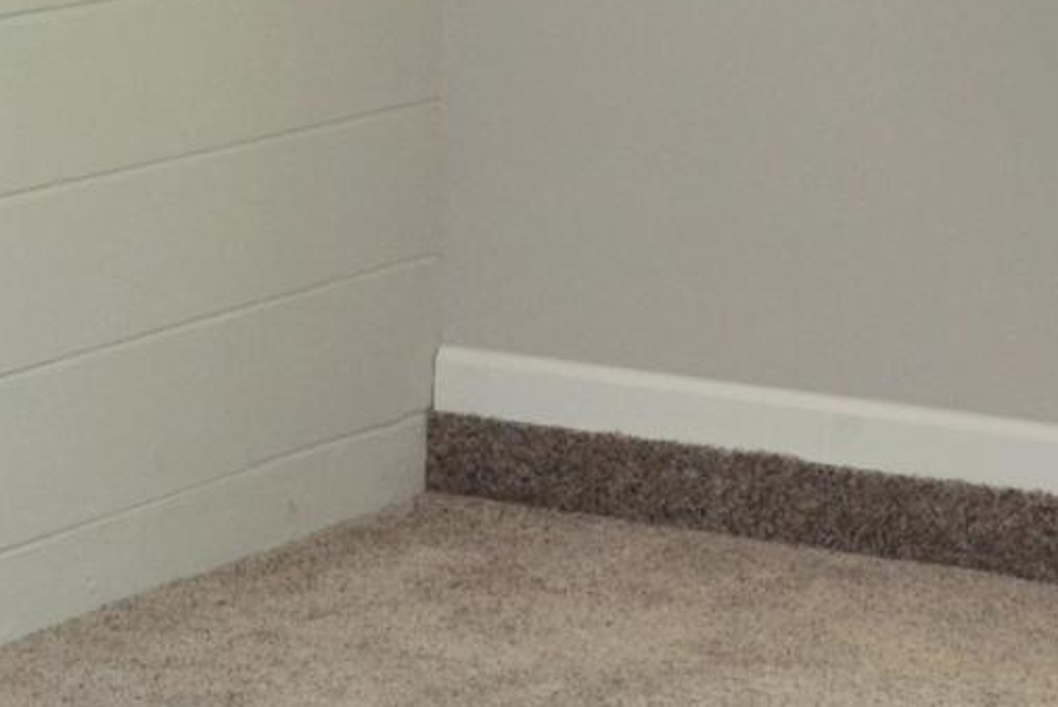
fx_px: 4705
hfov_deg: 12.8
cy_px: -109
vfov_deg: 8.5
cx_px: 322
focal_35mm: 160
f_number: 4
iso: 400
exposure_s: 1/125
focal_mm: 18
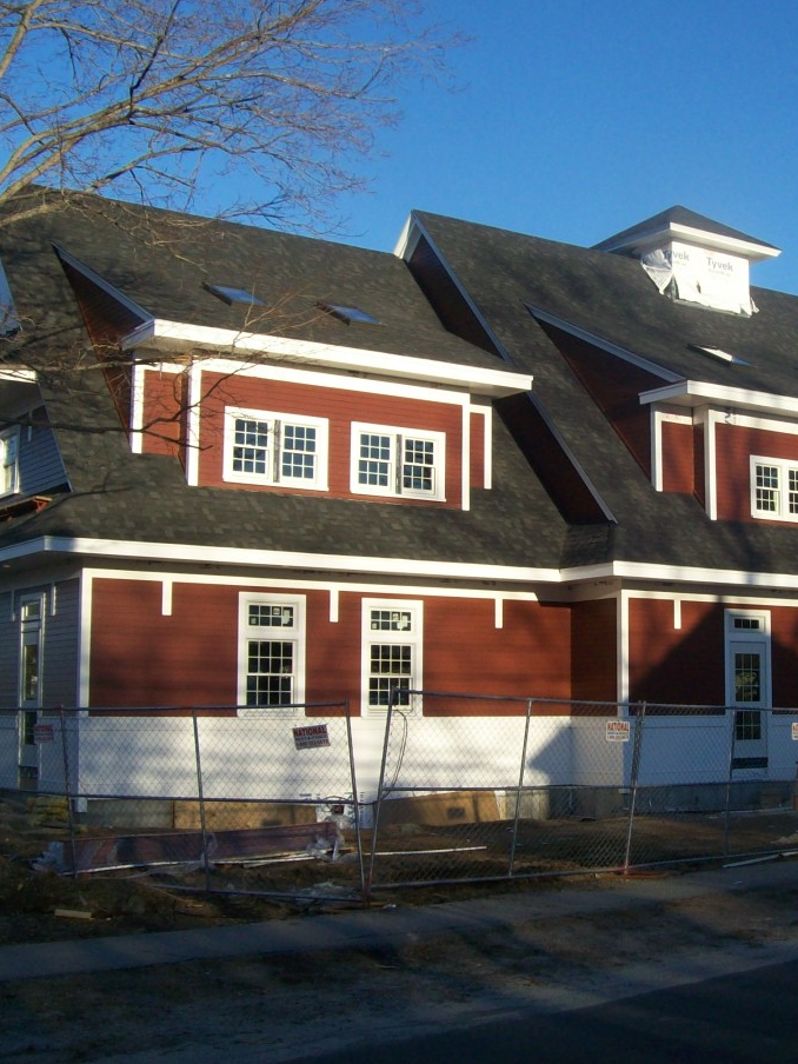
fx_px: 1568
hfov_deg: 28.1
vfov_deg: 37.5
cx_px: 607
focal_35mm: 51
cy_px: 501
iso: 80
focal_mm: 6
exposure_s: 1/351
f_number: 4.8
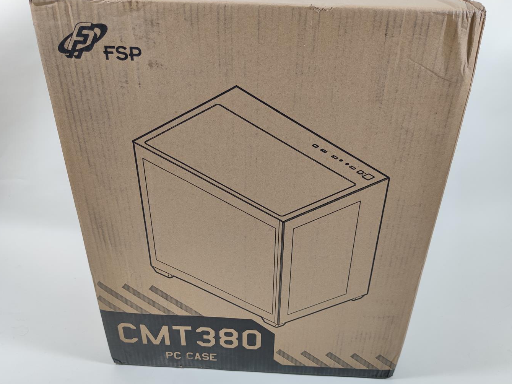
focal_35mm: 28
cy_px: 206
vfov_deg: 49.7
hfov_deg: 63.4
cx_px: 271
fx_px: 414
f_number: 1.85
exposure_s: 1/100
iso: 73
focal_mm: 6.78
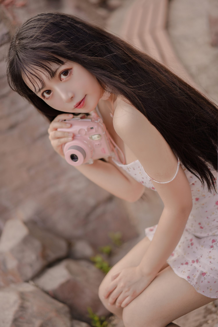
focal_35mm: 55
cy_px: 164
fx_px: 499
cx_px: 109
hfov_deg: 24.6
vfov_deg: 36.2
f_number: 1.8
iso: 100
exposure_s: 1/1000
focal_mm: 55
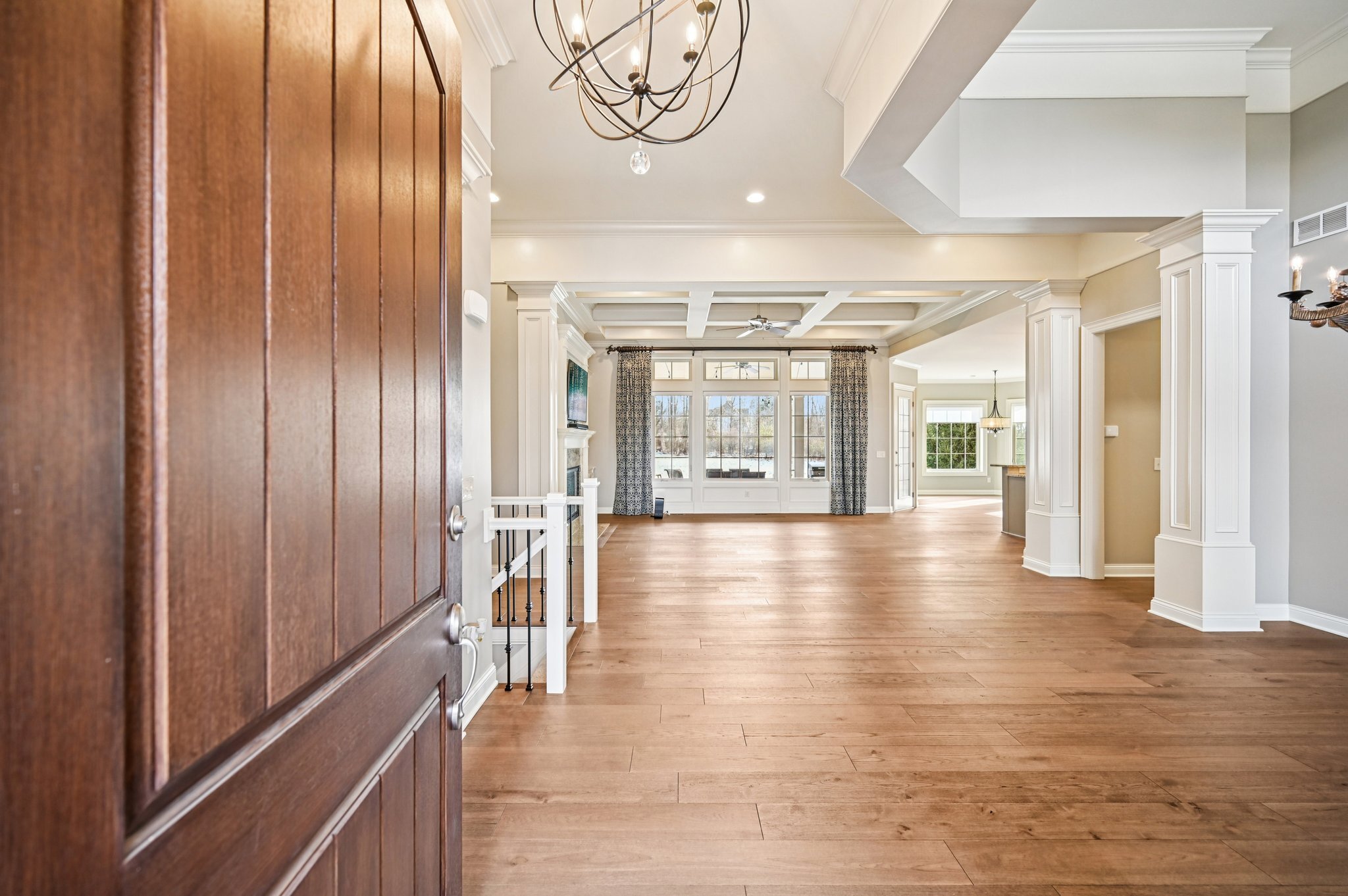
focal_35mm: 14
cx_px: 674
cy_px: 448
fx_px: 524
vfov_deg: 81.1
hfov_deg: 104.3
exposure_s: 1/30
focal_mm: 14
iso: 400
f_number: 4
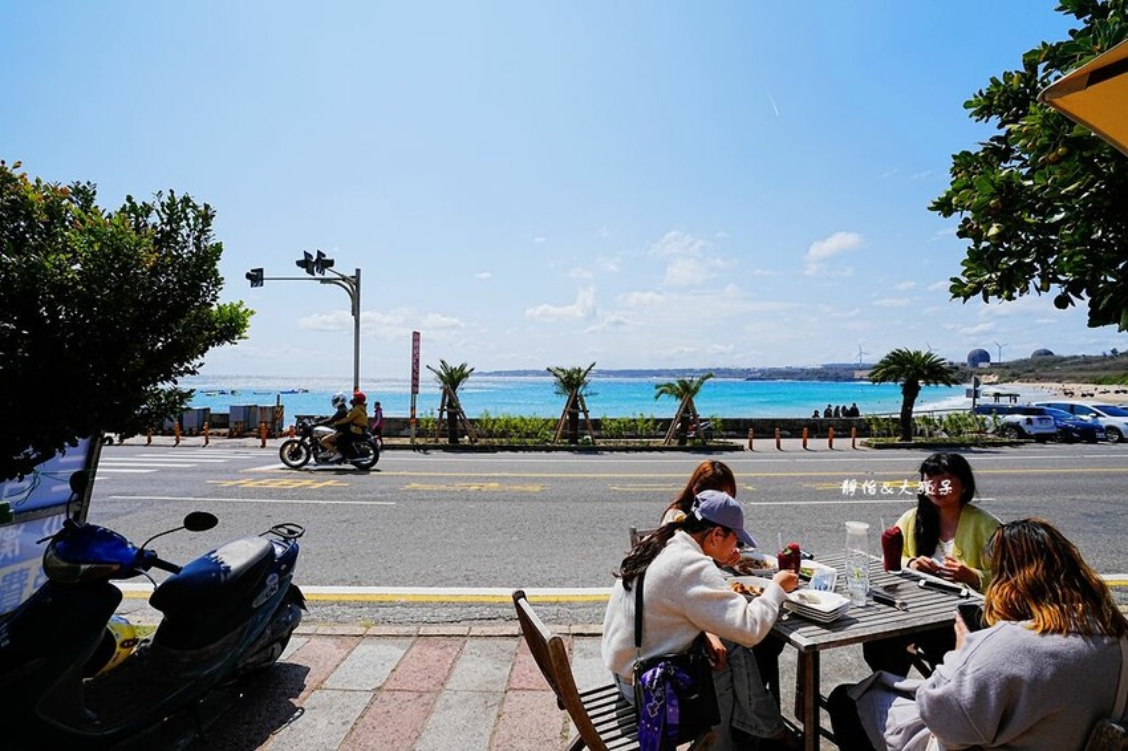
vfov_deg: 70.4
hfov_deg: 93.3
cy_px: 376
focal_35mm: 17
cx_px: 564
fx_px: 532
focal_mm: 17
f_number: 8
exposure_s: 1/1250
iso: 160
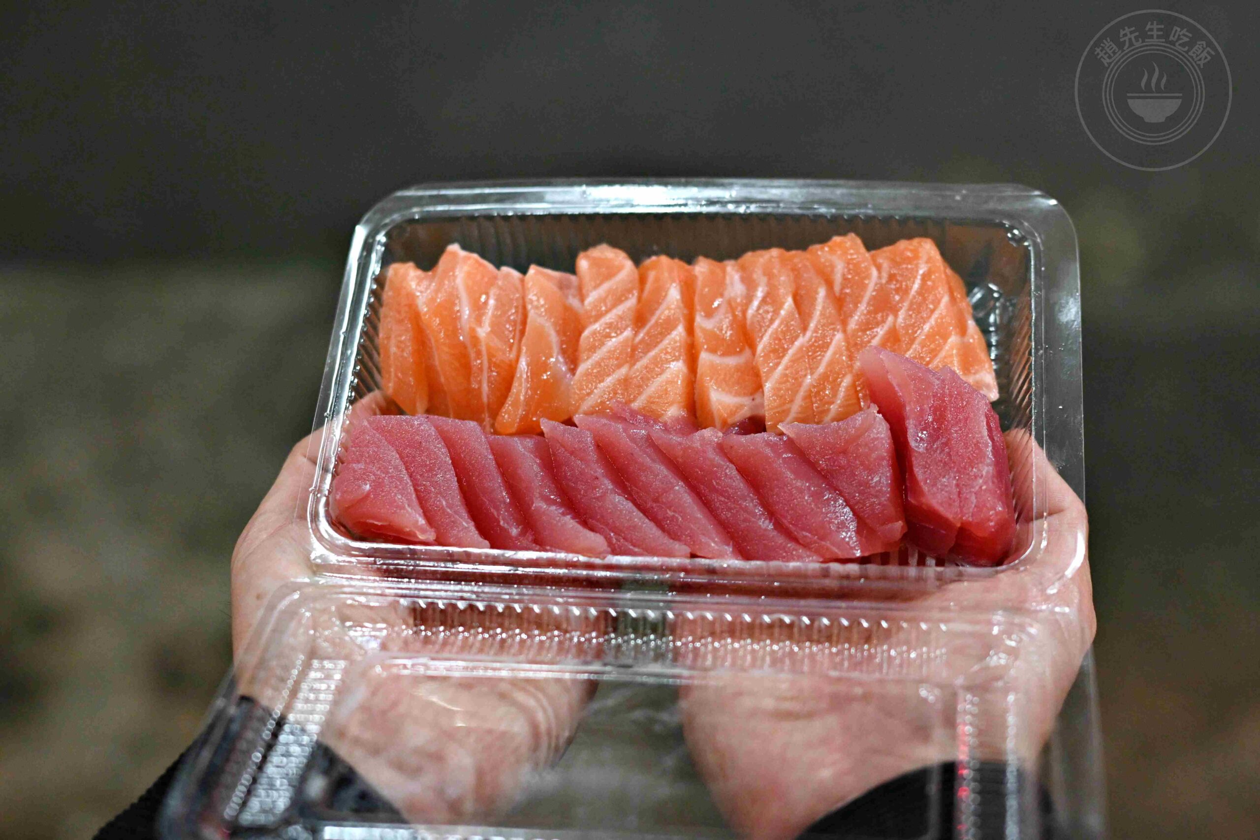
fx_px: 2625
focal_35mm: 75
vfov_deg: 18.2
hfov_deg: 27.0
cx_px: 630
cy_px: 420
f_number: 2.5
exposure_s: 1/200
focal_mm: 50
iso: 2500
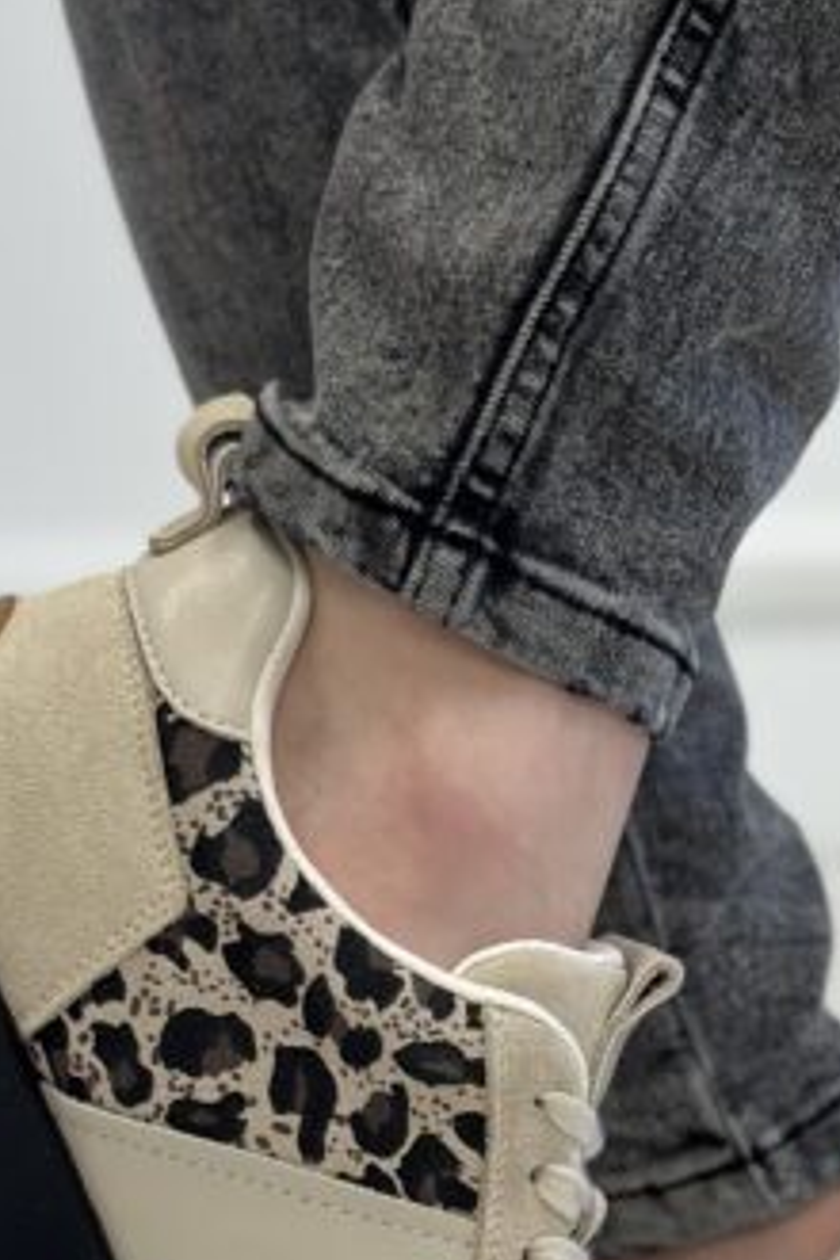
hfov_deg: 11.3
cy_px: 1077
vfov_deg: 16.7
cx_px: 703
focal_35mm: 121
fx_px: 4235
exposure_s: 1/100
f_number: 1.78
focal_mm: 6.86
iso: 125
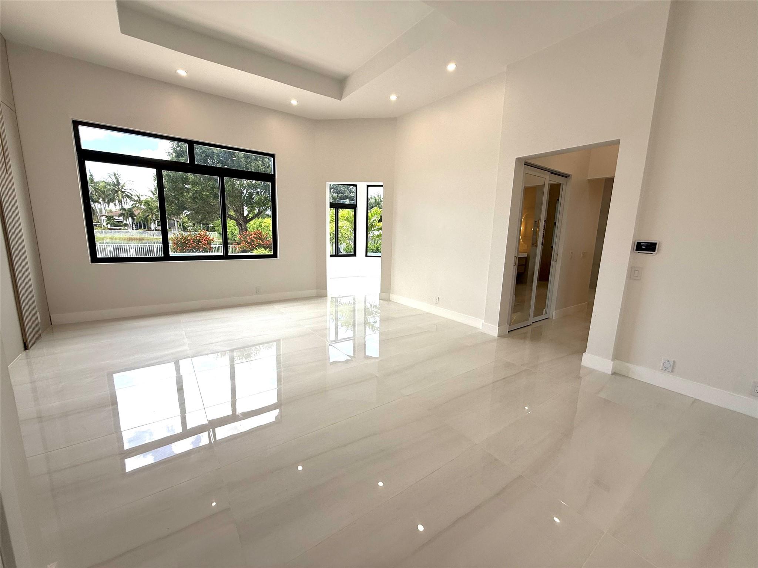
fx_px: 307
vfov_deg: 85.7
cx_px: 379
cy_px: 284
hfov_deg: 102.1
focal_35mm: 14
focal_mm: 2.22
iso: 50
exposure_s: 1/205
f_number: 2.2
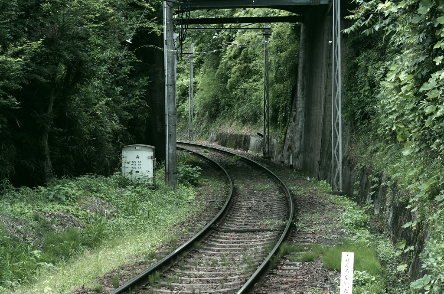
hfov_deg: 19.5
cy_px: 147
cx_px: 222
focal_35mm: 105
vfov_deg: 13.0
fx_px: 1292
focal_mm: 70
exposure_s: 1/125
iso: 200
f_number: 7.1
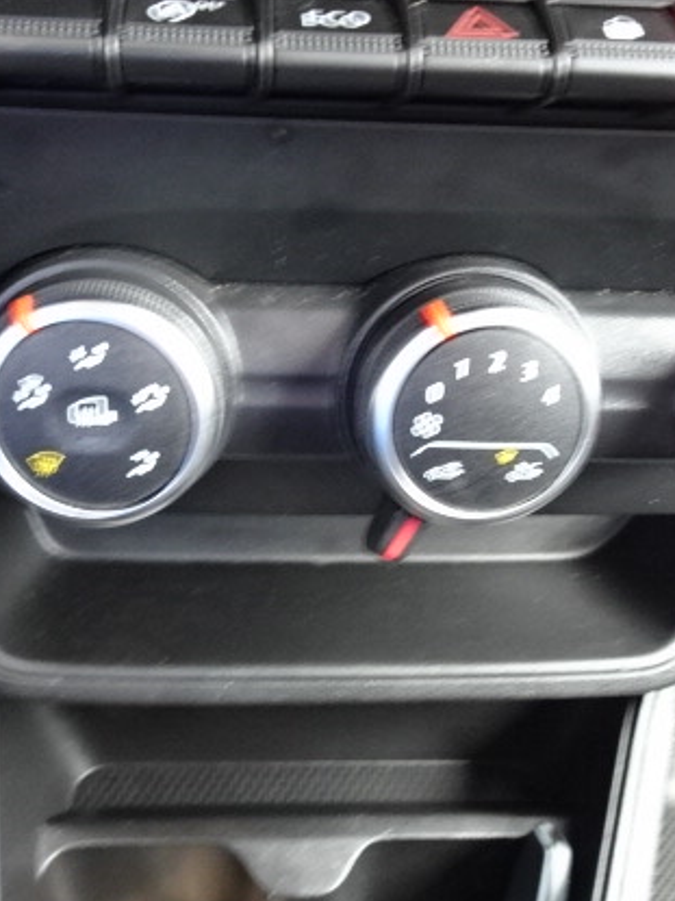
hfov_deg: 38.6
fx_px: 962
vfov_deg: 50.1
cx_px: 286
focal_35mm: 37
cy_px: 486
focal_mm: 4.25
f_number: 3.5
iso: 800
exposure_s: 1/15
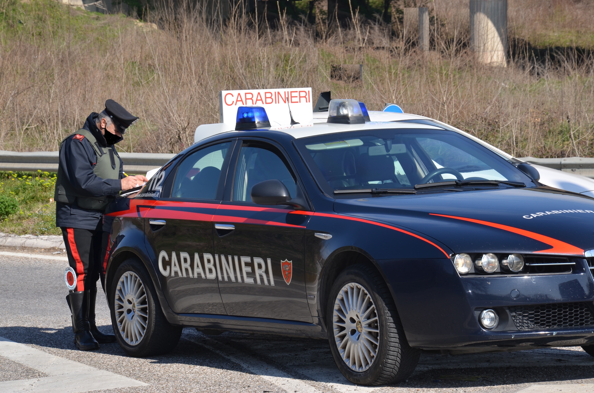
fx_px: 2099
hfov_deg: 16.1
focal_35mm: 128
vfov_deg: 10.7
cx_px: 297
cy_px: 196
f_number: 9
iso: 100
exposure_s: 1/200
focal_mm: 85
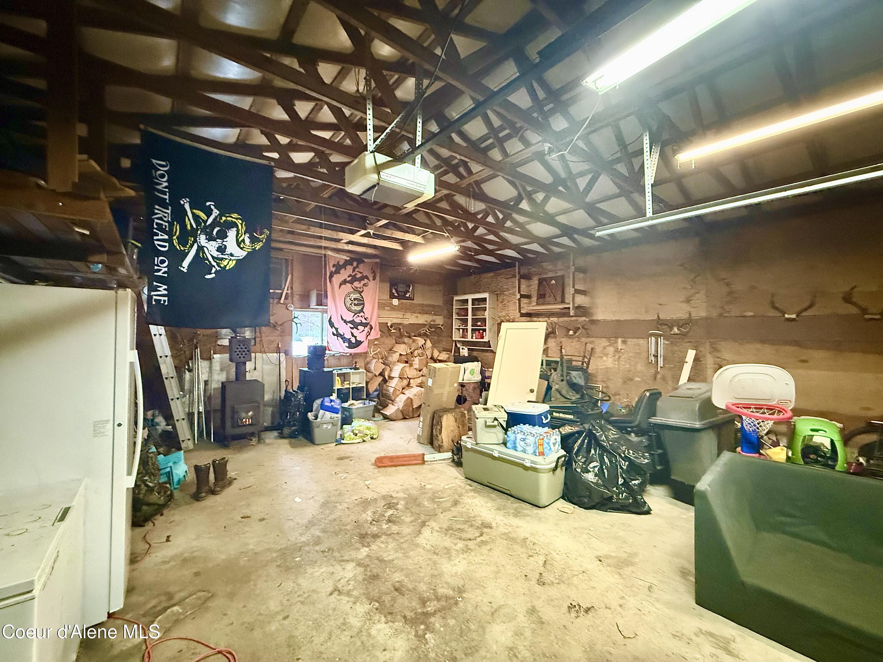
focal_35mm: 14
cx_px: 442
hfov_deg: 102.1
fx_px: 357
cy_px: 331
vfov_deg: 85.7
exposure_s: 1/40
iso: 1000
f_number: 2.2
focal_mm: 2.22
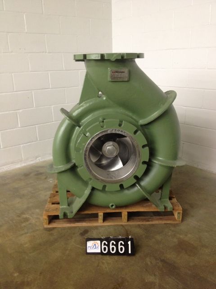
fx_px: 291
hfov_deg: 40.7
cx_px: 108
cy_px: 144
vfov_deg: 52.6
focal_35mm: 35
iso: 160
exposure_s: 1/20
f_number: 2.4
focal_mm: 4.28
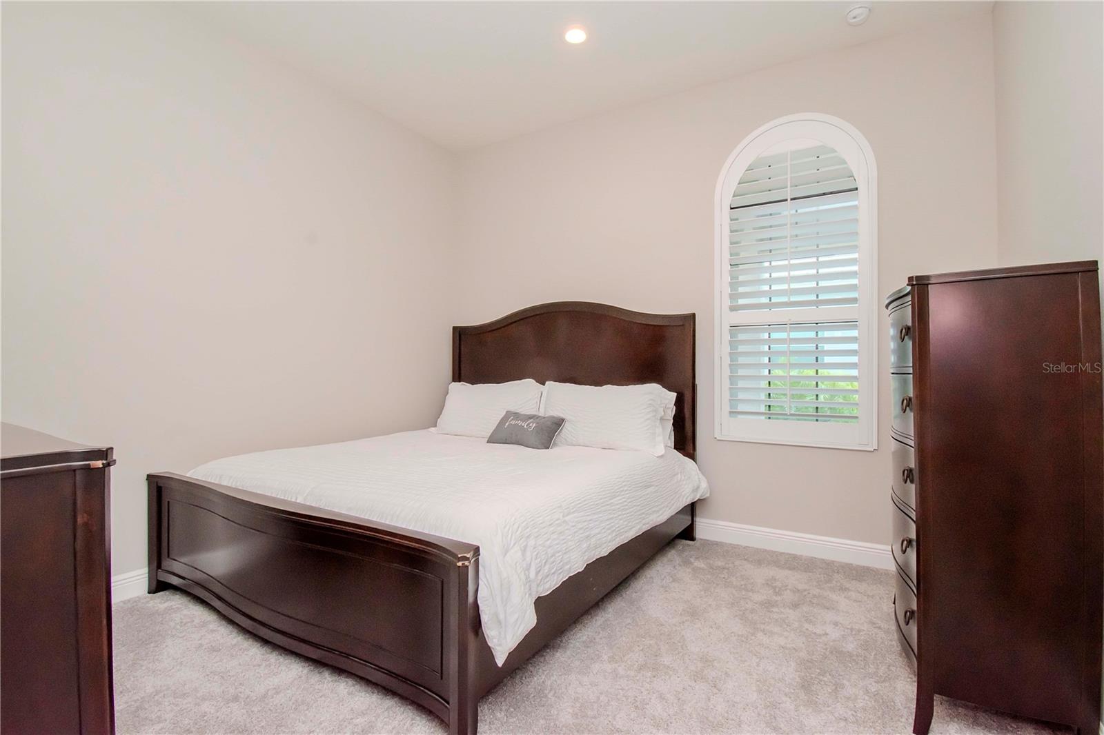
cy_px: 368
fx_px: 460
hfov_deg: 100.4
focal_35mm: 15
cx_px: 552
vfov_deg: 77.3
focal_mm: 10
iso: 800
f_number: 11
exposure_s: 1/100
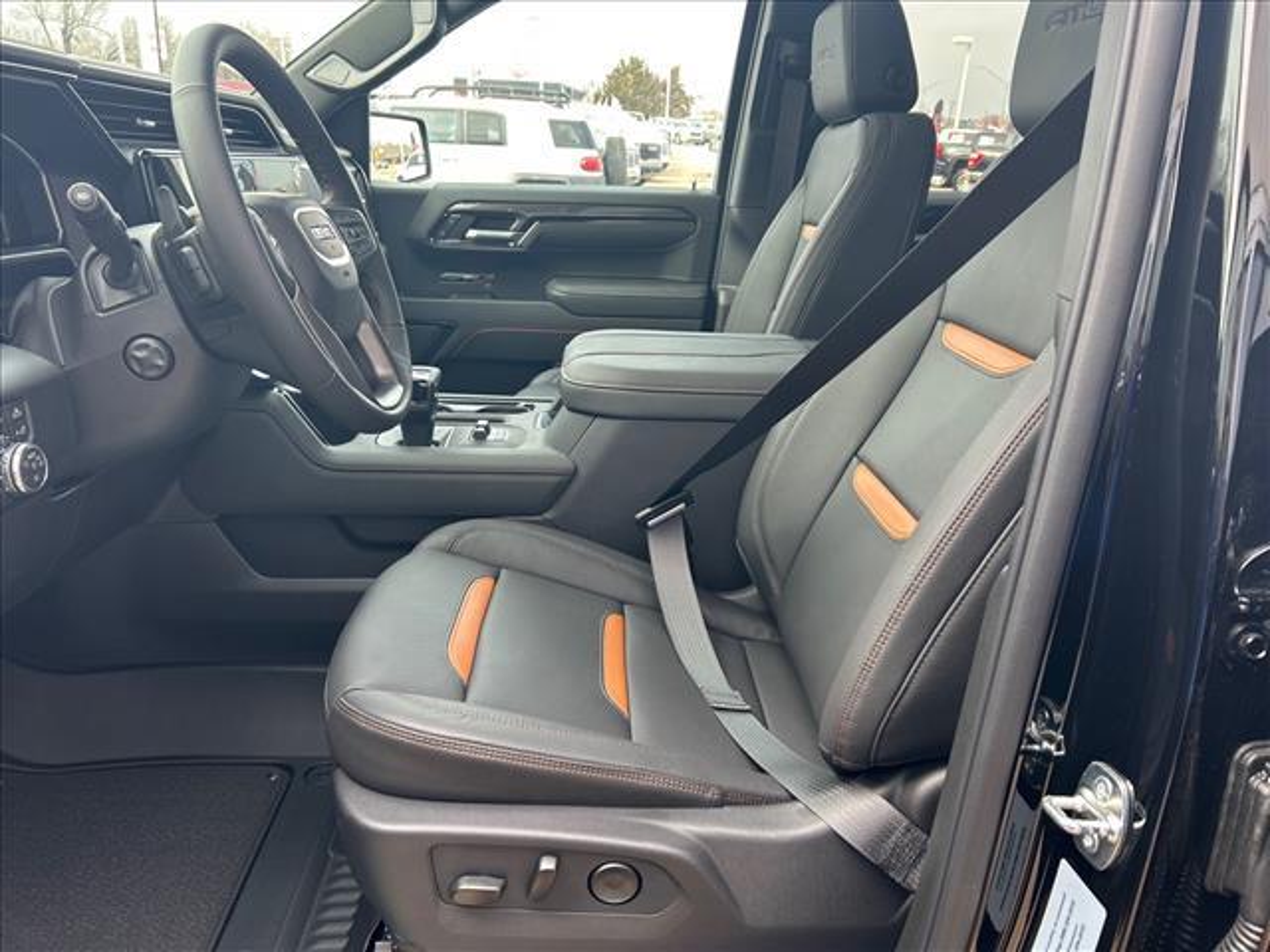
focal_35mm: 26
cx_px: 635
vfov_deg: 53.1
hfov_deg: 67.3
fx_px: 954
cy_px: 476
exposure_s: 1/121
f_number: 1.5
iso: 40
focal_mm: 5.7
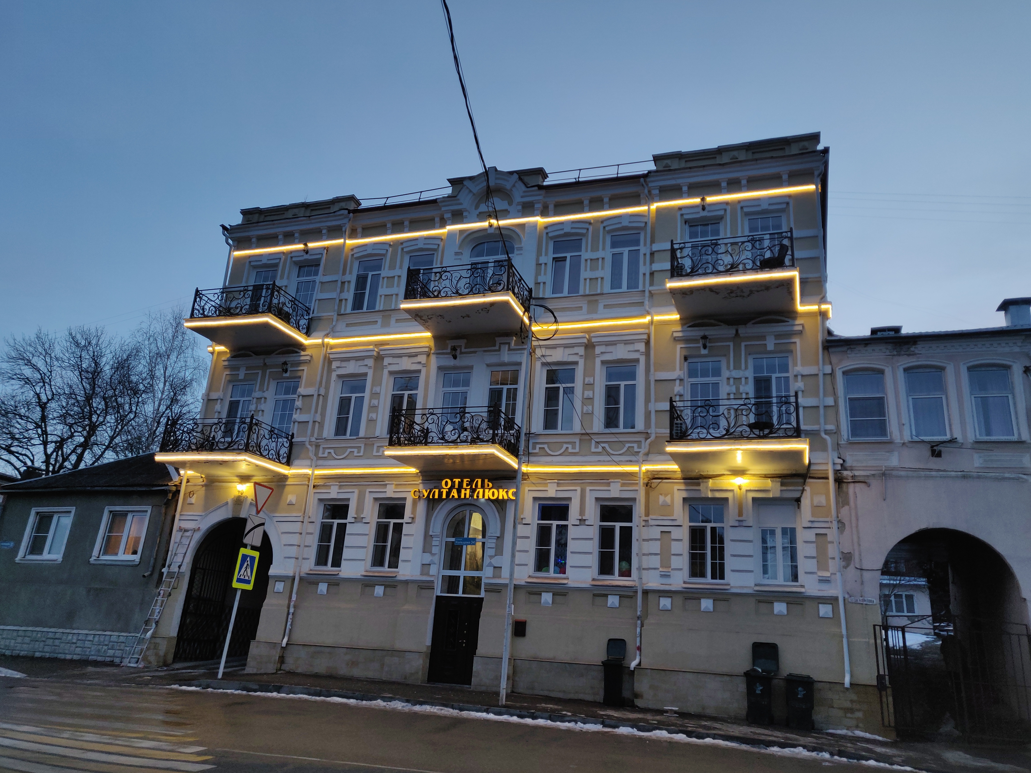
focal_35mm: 25
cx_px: 516
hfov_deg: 69.4
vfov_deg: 54.9
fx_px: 745
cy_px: 386
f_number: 1.7
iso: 160
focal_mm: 4.25
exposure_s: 1/50
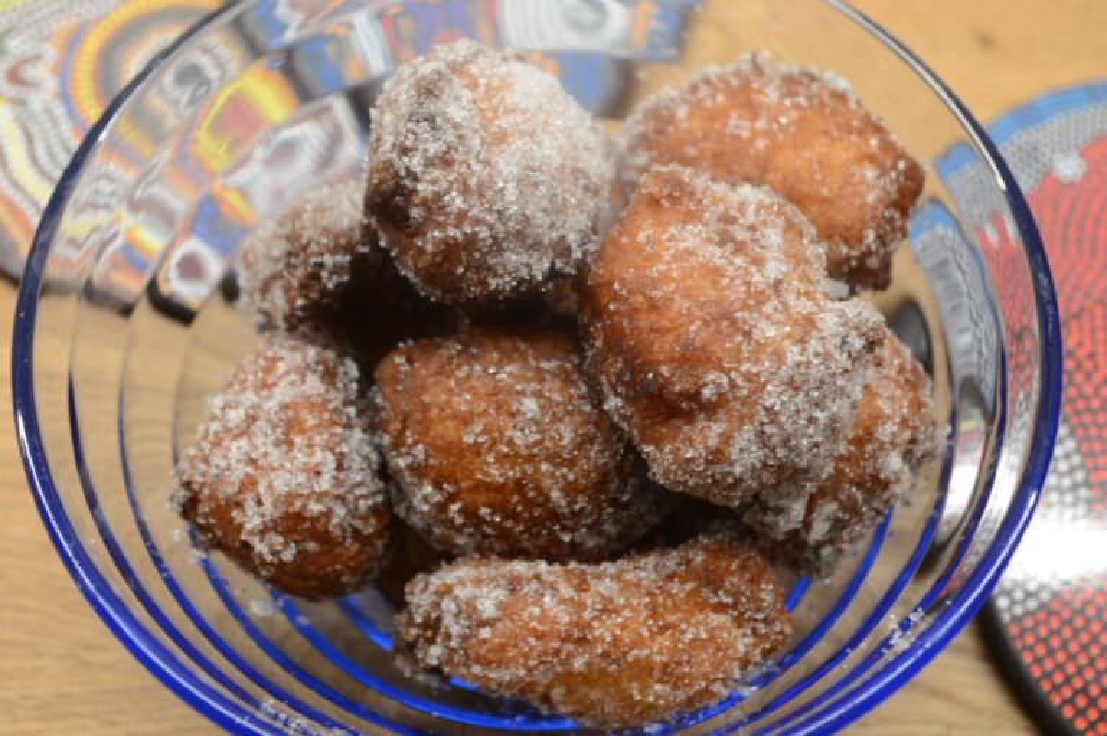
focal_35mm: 60
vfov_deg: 22.6
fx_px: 1844
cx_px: 554
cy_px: 368
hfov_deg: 33.4
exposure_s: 1/40
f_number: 5.3
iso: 1600
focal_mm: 40
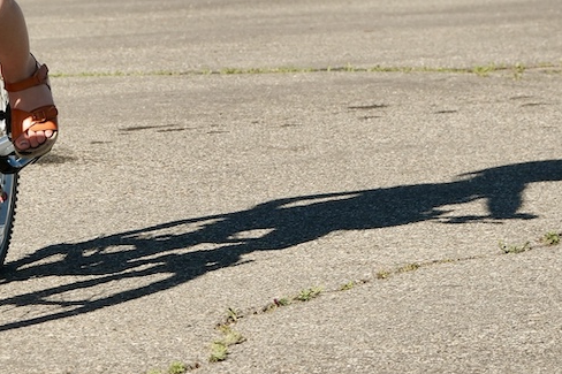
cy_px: -55
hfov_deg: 10.5
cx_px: -106
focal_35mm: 192
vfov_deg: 7.1
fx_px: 2996
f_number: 5.6
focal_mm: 52
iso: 125
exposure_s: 1/600
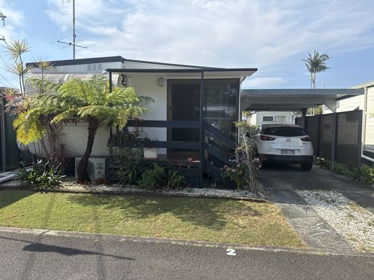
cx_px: 187
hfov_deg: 71.6
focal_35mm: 24
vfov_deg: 56.8
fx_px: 259
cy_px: 140
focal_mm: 6.76
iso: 80
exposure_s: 1/3584
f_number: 1.78
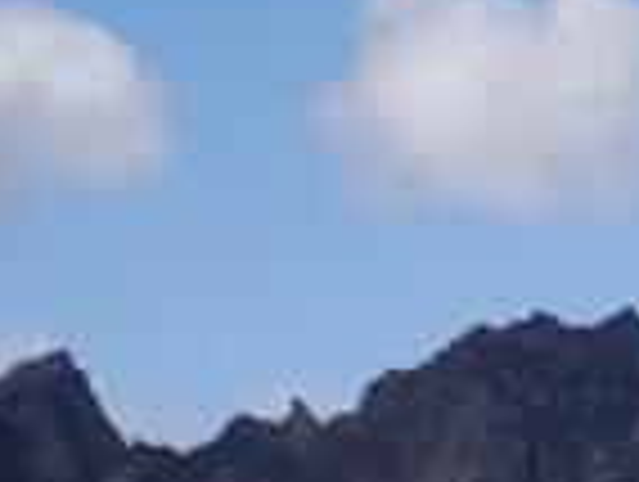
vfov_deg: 4.9
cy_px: 1020
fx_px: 5492
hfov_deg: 6.4
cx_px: 1422
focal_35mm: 297
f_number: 8
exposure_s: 1/200
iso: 160
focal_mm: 33
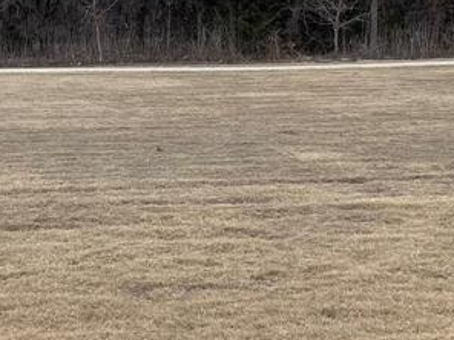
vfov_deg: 16.3
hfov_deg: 21.7
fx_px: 1180
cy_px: 58
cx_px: 167
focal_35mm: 90
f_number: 1.8
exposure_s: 1/1961
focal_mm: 4.25
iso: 32
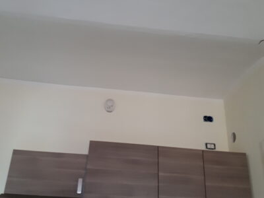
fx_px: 206
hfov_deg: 65.3
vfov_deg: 51.4
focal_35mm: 27
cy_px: 99
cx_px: 132
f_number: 1.9
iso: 250
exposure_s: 1/17
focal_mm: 3.6
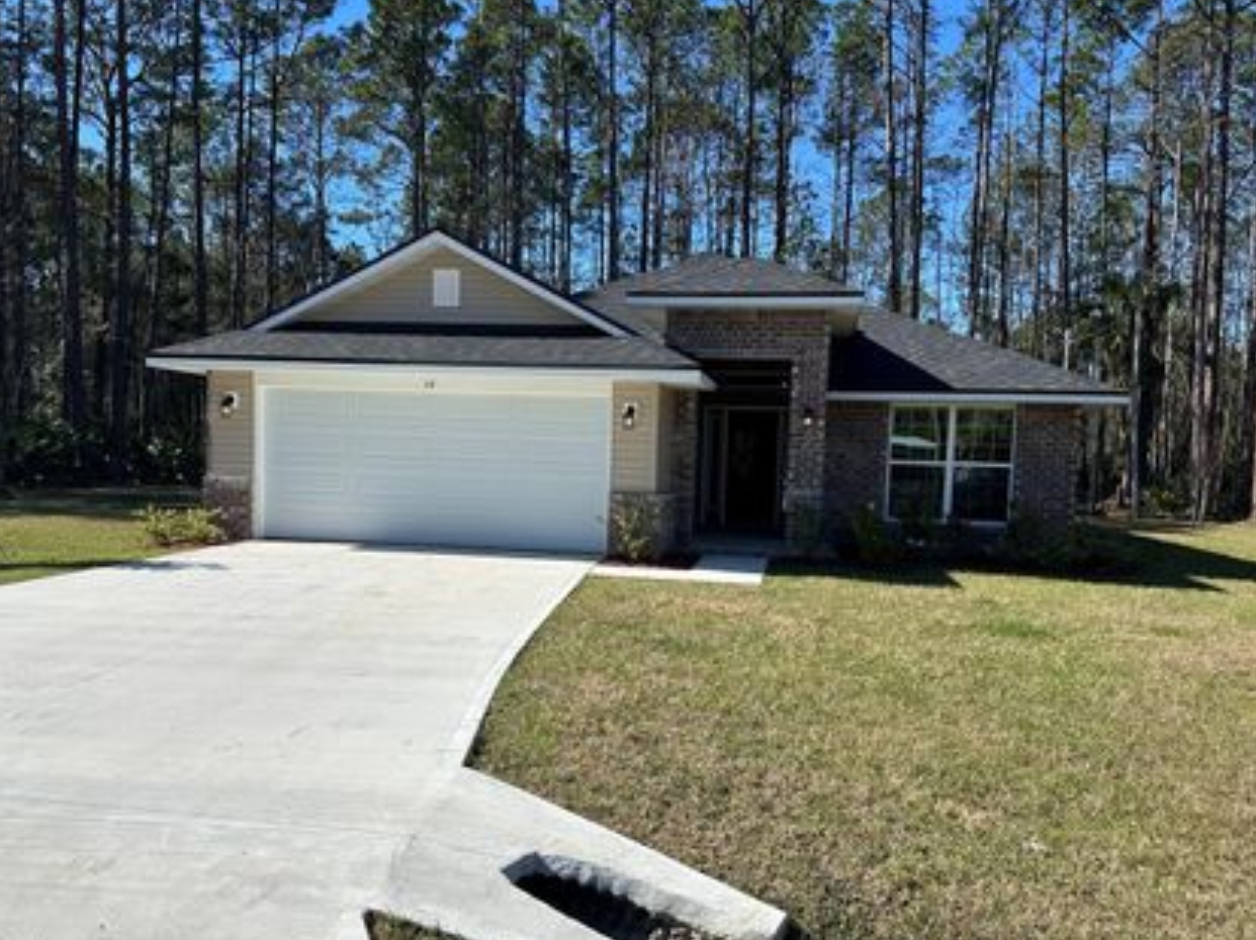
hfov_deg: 61.7
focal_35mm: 29
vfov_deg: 48.1
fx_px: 1052
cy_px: 526
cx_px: 613
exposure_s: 1/5263
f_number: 1.78
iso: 80
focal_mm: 6.86
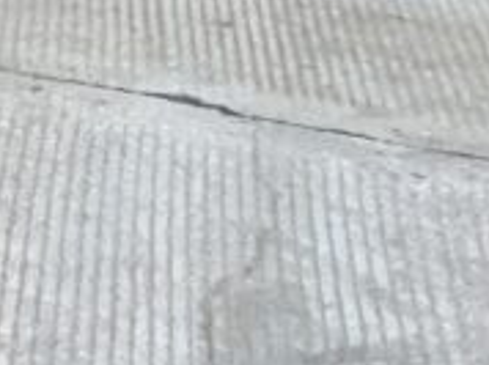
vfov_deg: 8.0
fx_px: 2356
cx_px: -887
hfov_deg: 9.7
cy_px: -617
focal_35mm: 167
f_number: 1.8
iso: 32
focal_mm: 3
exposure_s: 1/122
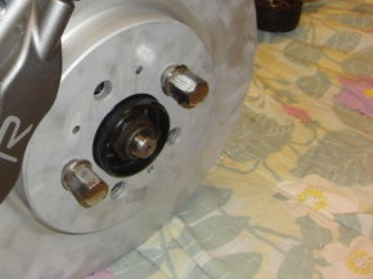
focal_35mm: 53
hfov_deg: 33.8
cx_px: 21
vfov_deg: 26.5
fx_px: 571
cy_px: 24
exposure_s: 1/60
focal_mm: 4.3
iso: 200
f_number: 3.2
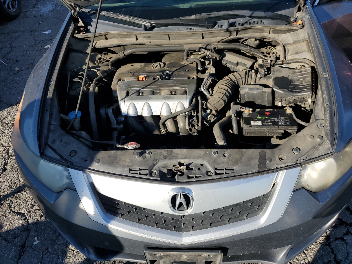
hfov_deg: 67.3
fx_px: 264
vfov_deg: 53.1
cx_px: 176
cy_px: 132
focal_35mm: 26
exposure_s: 1/2500
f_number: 1.5
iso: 50
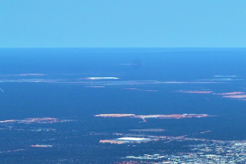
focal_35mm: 193
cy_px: 142
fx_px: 1317
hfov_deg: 10.0
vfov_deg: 7.1
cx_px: 471
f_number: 11
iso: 400
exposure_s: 1/500
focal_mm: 32
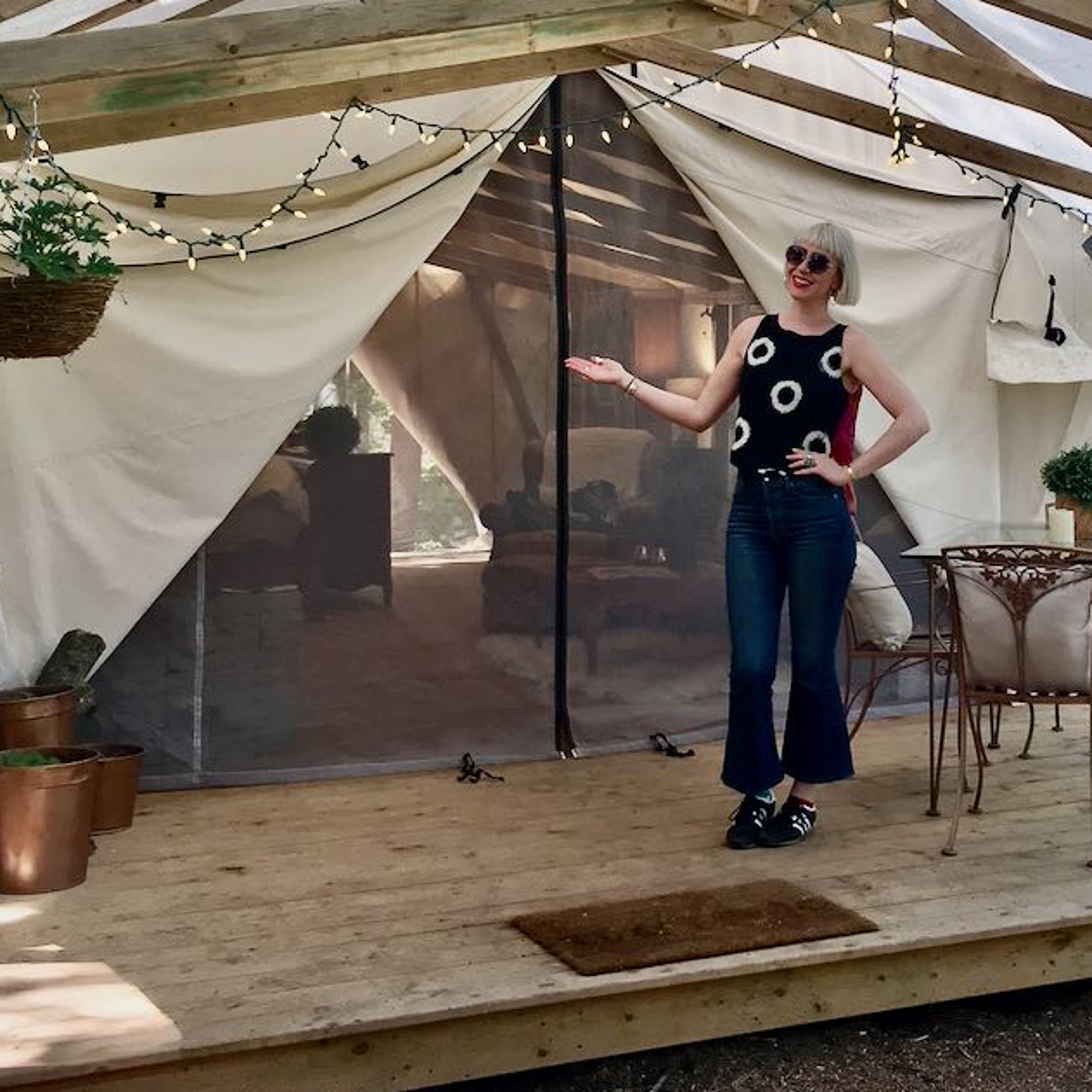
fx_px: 1856
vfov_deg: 32.4
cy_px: 334
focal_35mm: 52
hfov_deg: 32.4
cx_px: 753
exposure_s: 1/120
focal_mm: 4.15
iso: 32
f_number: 2.2
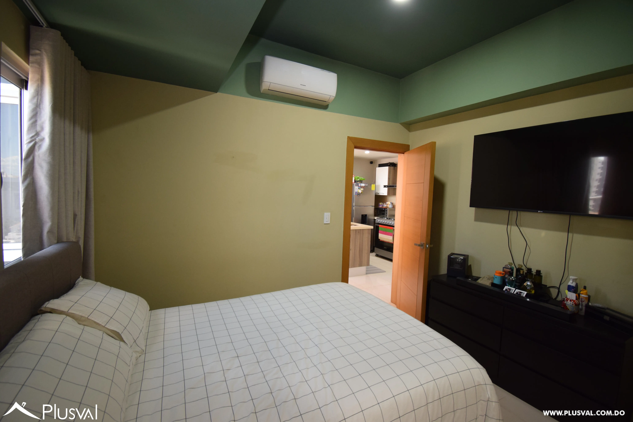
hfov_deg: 100.4
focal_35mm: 15
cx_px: 316
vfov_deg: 77.3
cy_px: 211
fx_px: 264
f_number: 4.5
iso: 800
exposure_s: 1/25
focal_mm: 10
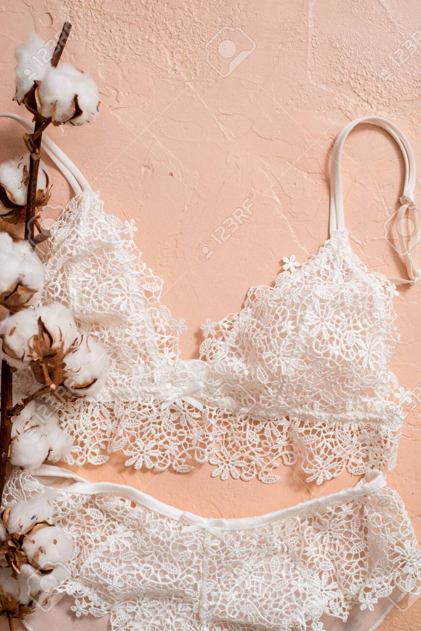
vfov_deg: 39.6
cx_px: 210
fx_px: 877
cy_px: 316
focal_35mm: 50
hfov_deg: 27.0
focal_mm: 50
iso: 125
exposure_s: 1/125
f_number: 7.1
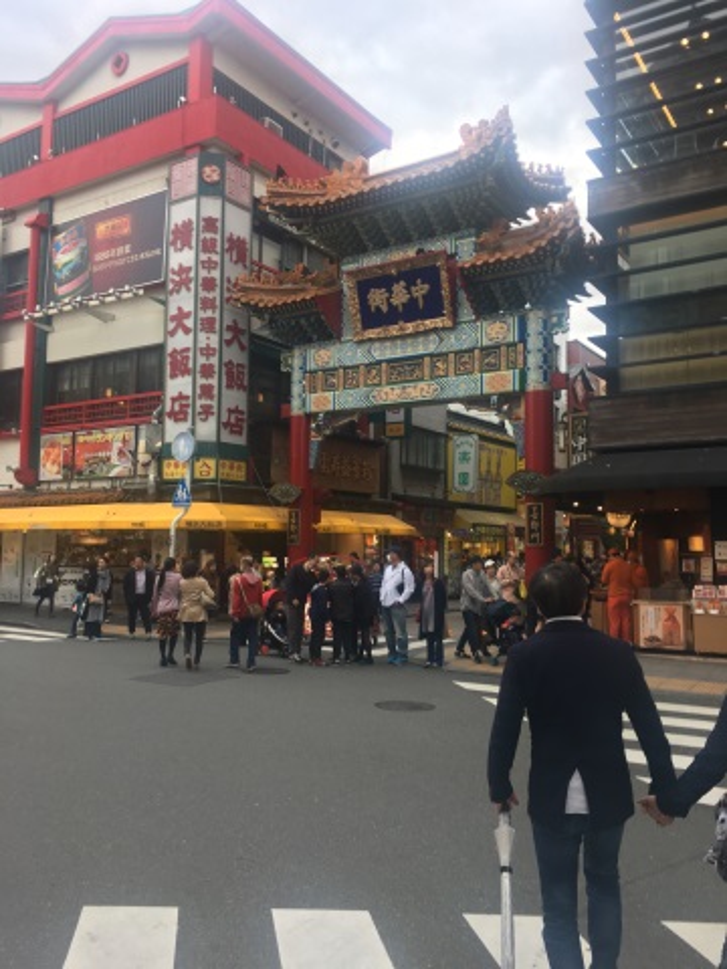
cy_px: 484
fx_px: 812
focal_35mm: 29
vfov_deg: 61.7
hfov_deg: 48.2
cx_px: 364
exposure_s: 1/120
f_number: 2.2
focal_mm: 4.15
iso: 25
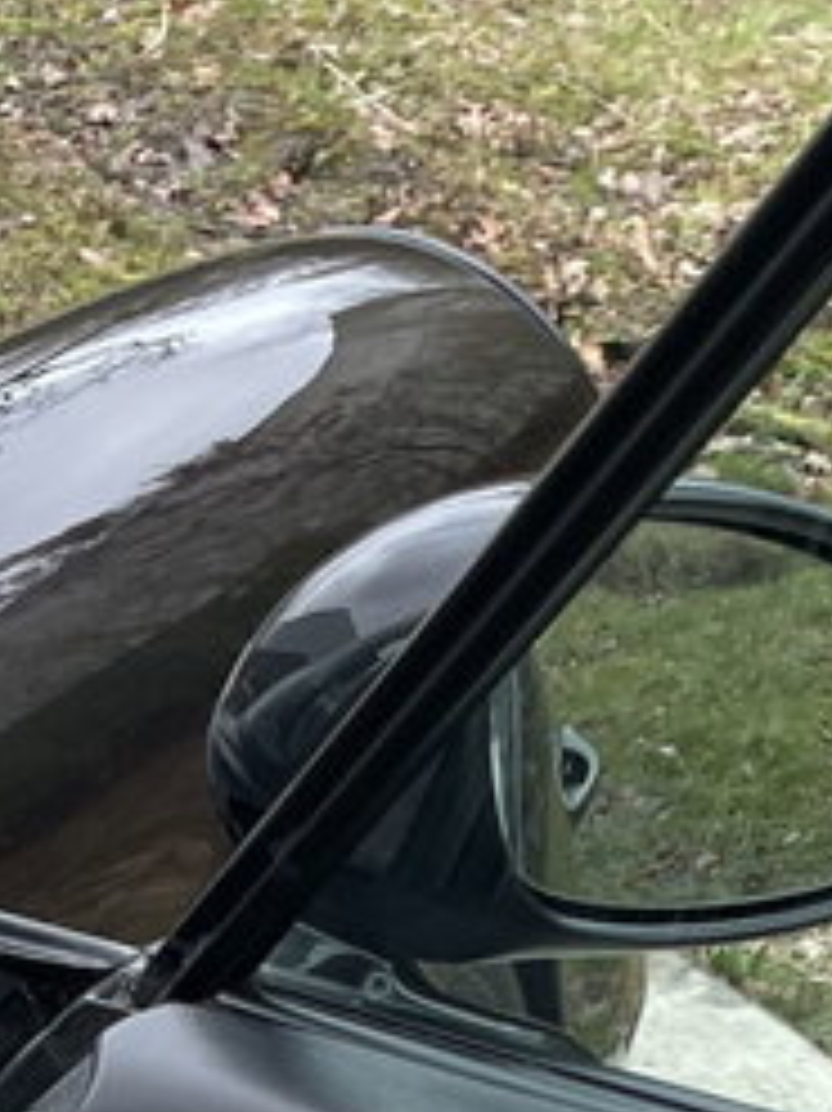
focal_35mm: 108
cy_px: 2292
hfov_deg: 13.5
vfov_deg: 14.7
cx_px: 783
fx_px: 3464
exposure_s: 1/121
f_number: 1.6
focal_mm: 4.2
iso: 40
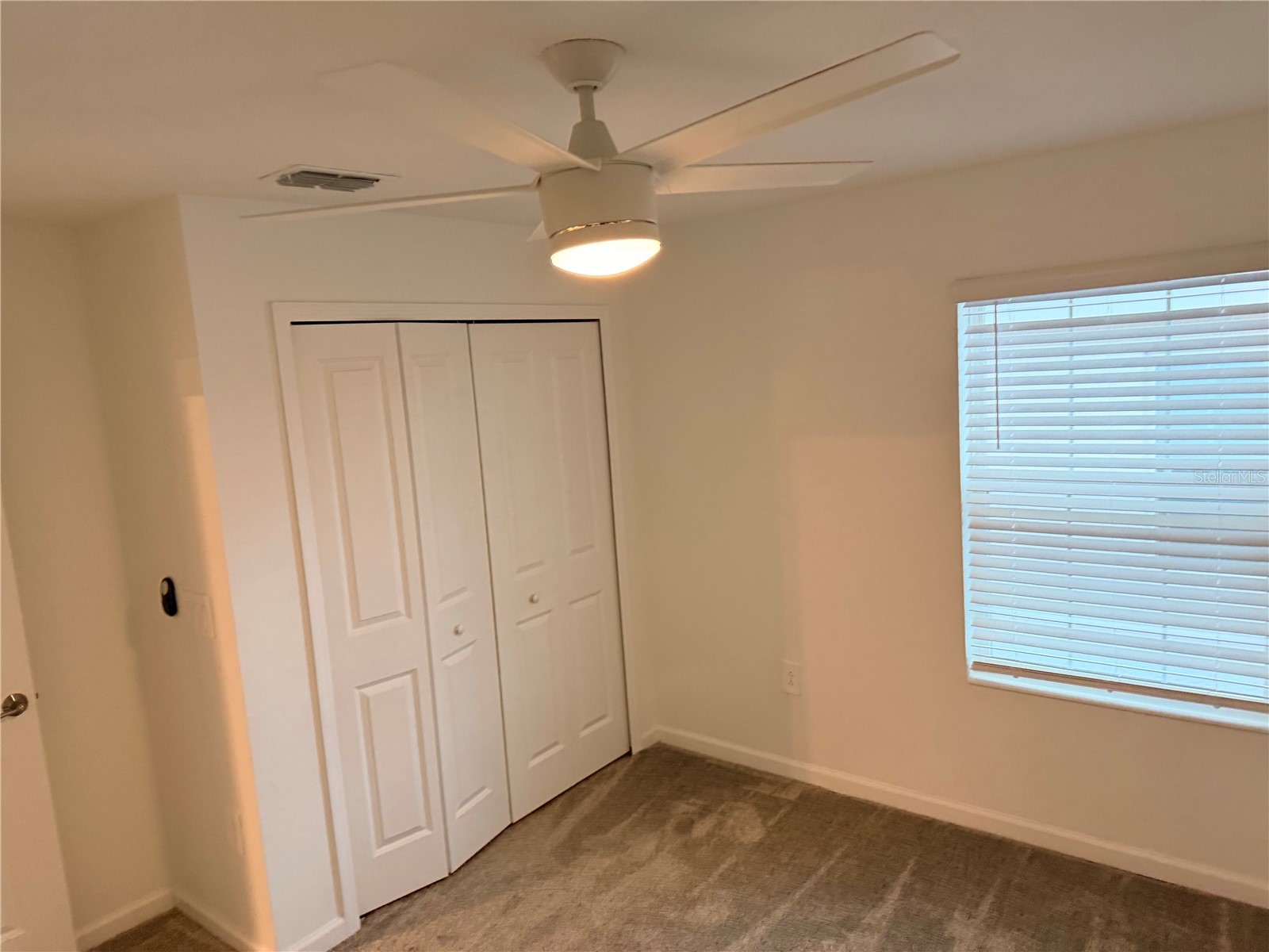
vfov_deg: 56.8
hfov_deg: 71.6
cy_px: 476
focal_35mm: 24
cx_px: 634
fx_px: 880
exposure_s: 1/60
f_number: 1.78
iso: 400
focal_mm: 6.76
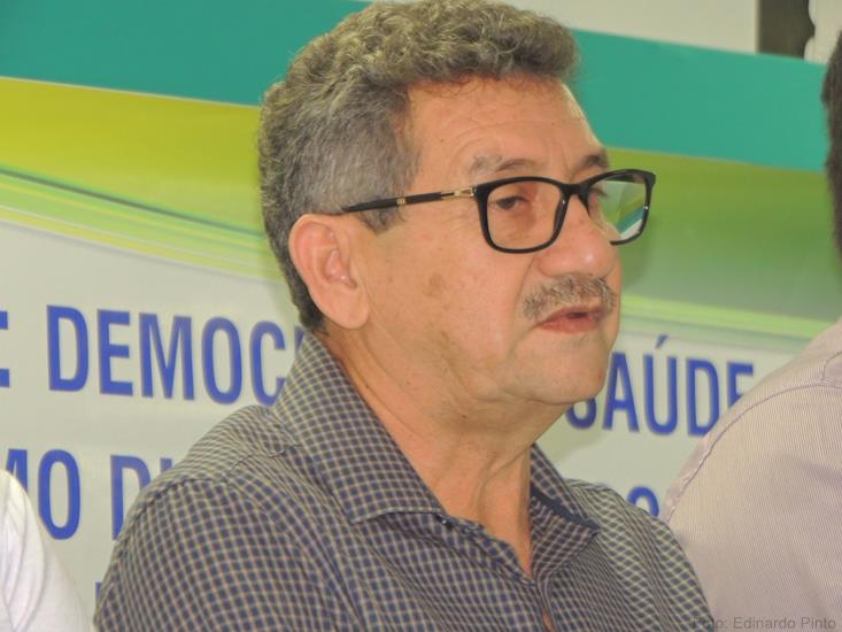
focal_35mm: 250
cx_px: 421
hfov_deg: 7.9
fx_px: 6082
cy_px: 316
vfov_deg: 5.9
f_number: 4.7
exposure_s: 1/60
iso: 800
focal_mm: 44.5
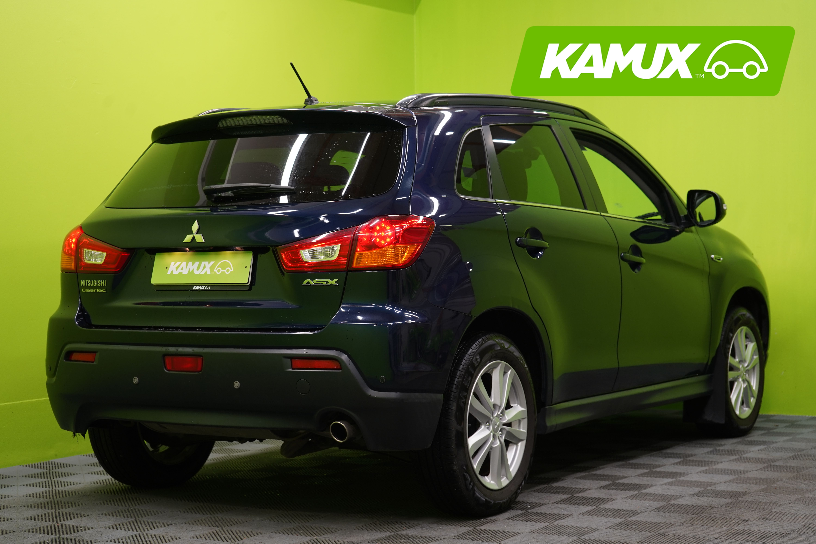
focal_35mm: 67
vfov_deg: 20.3
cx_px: 408
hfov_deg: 30.1
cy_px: 272
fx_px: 1519
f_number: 5.6
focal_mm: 67
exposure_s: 1/25
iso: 400
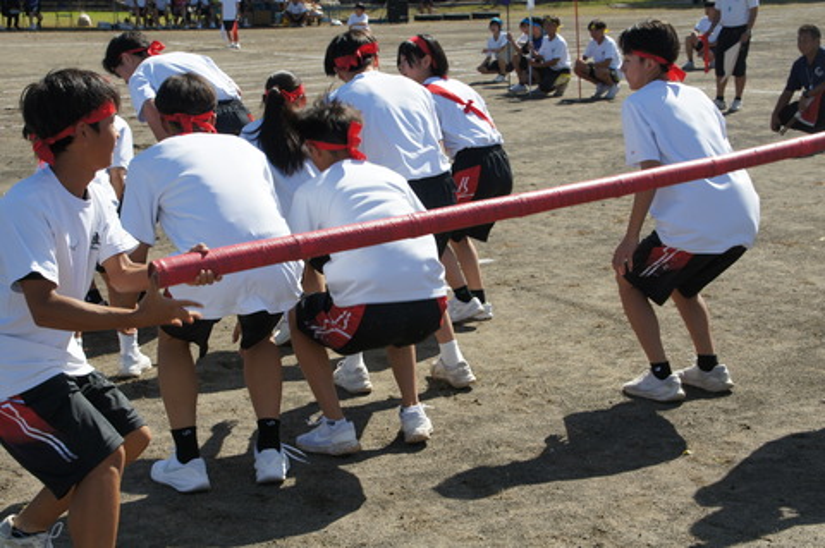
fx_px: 1477
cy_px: 274
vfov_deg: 21.0
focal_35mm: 64
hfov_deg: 31.2
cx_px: 412
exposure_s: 1/320
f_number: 9
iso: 200
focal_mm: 43
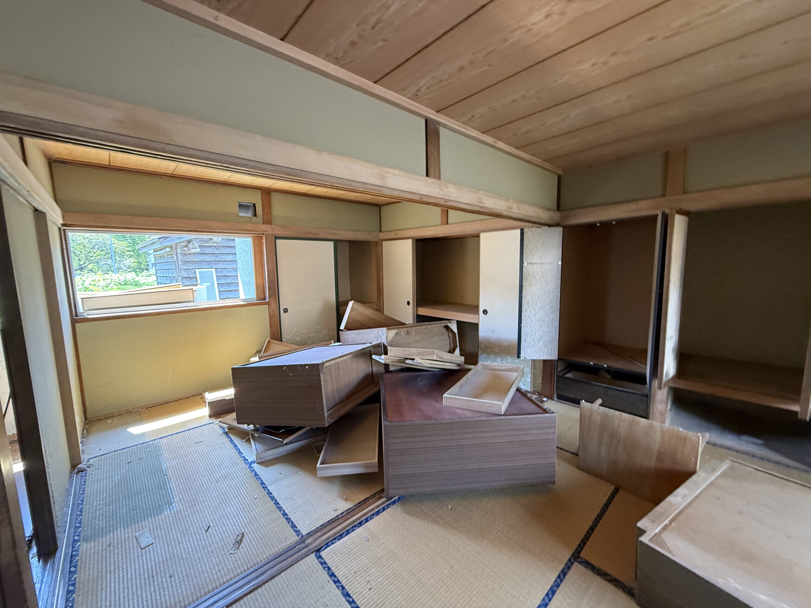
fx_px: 328
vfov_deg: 85.7
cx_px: 406
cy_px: 304
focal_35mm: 14
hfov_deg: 102.1
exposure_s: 1/82
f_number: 2.2
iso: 320
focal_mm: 2.22
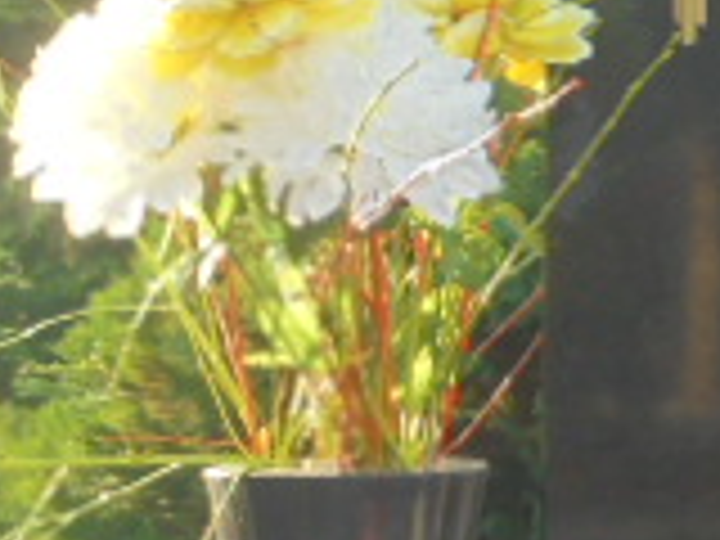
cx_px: 1328
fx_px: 4077
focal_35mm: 196
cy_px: -86
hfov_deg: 9.6
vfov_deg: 7.5
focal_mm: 8.9
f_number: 4.8
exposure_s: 1/60
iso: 100
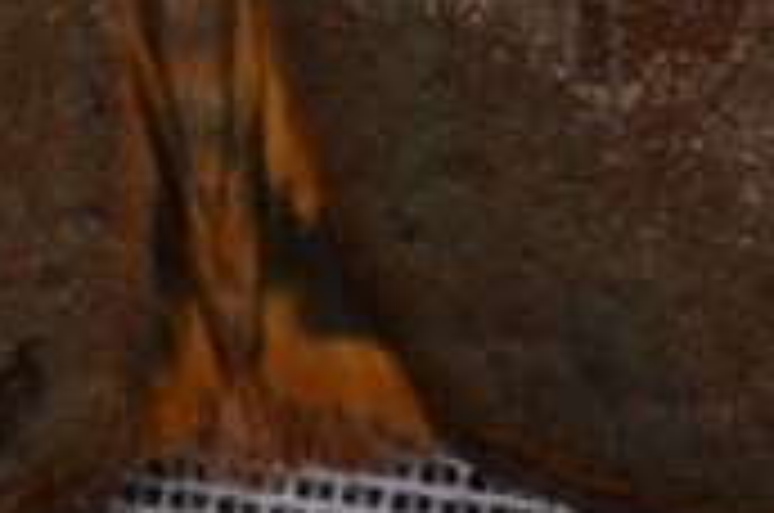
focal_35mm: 586
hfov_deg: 3.5
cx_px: 108
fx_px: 12582
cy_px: -198
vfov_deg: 2.3
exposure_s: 1/60
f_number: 32
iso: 100
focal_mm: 85
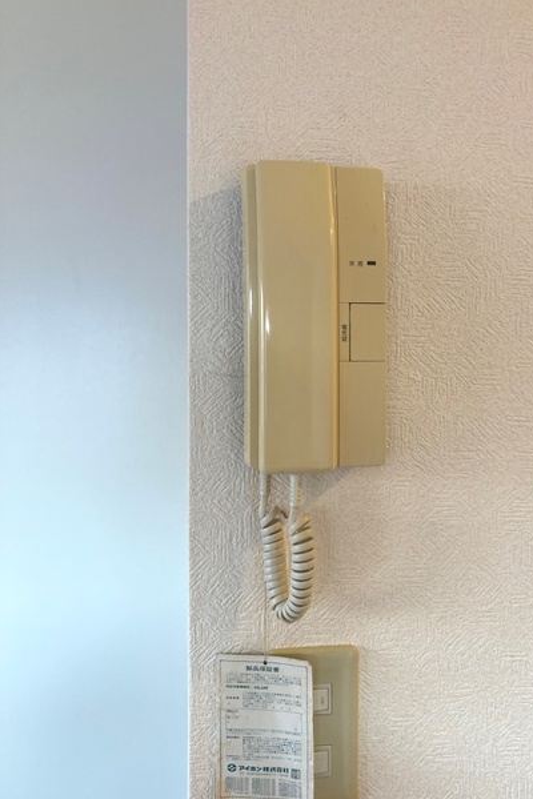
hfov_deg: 38.5
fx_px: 755
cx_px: 347
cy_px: 392
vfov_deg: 55.8
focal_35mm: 34
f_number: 1.8
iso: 50
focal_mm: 3.99
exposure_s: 1/50
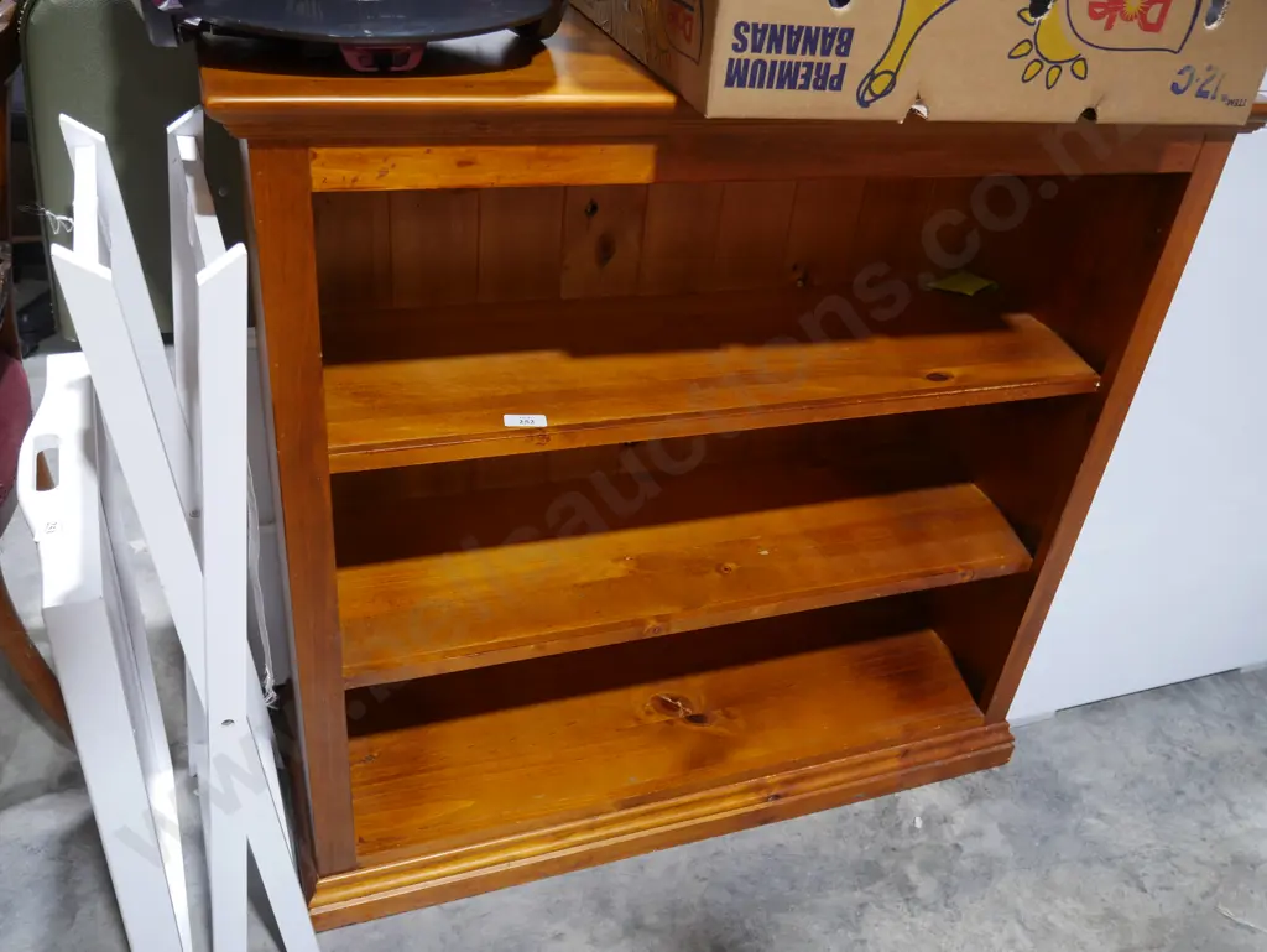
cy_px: 476
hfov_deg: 63.4
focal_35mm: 28
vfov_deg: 49.8
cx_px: 634
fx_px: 1025
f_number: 3.5
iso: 400
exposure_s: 1/60
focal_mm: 14
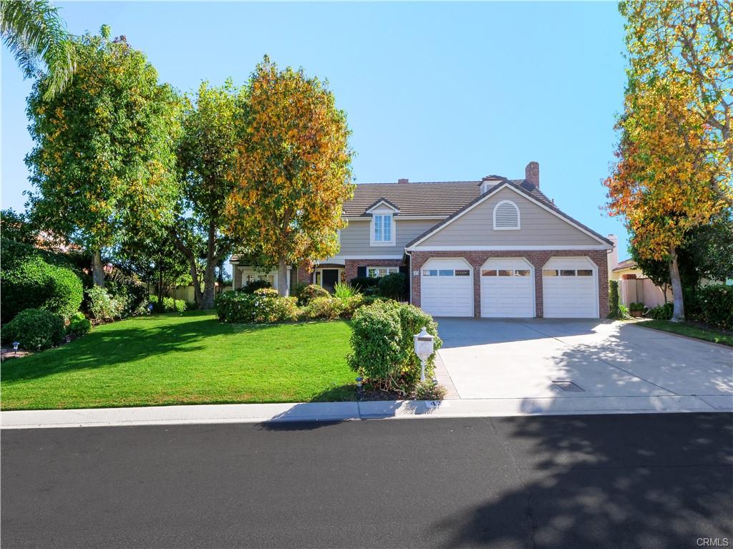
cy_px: 274
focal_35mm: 16
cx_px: 366
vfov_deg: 78.1
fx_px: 339
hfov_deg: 94.5
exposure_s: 1/125
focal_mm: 8
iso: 320
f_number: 11
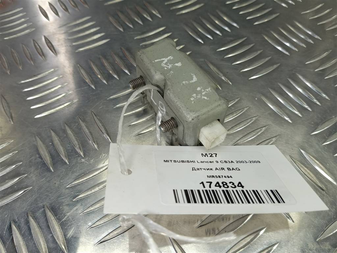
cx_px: 168
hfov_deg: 65.3
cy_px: 126
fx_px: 263
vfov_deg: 51.4
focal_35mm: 27
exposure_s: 1/100
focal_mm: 4.11
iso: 122
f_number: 1.6
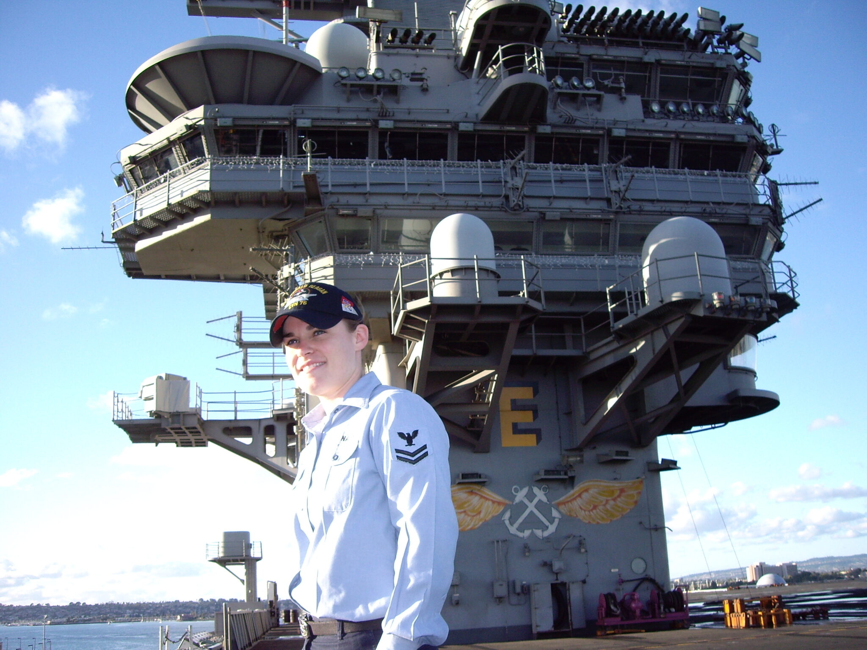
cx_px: 434
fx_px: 952
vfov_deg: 37.7
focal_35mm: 38
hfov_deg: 49.0
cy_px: 325
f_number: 4.3
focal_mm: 6.2
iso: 100
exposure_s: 1/250
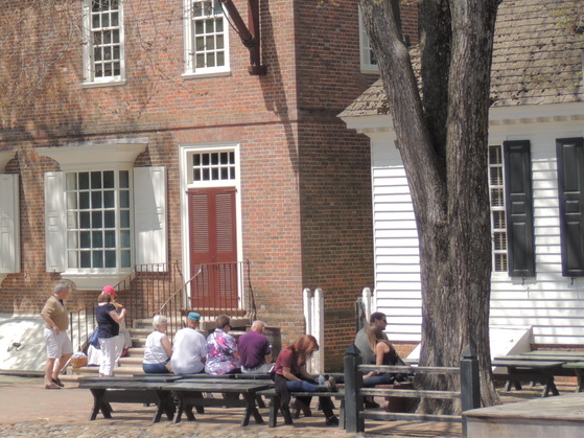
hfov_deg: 15.4
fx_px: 2125
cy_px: -1
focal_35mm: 126
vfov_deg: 11.6
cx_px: -5
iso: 100
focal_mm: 9.8
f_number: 3.7
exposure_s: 1/800
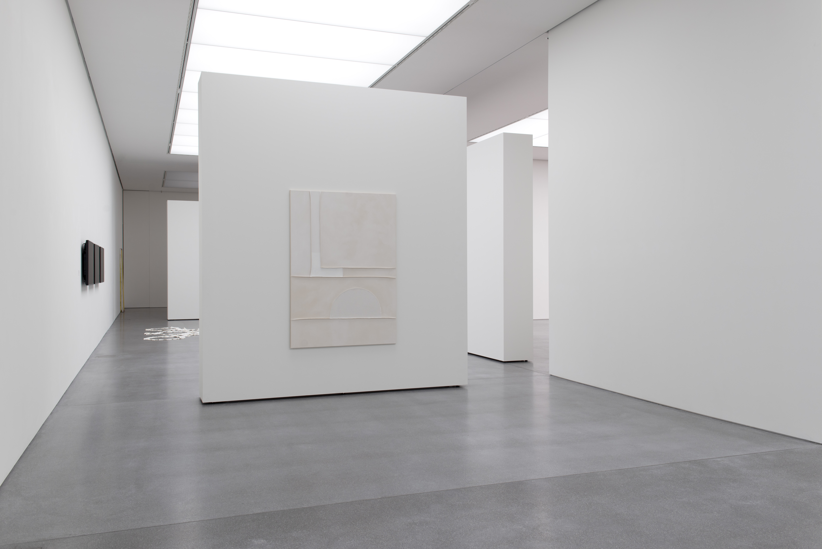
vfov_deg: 42.4
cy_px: 274
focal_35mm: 31
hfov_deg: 60.3
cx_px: 411
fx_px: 708
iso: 100
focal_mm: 31
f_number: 8
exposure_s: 1/4
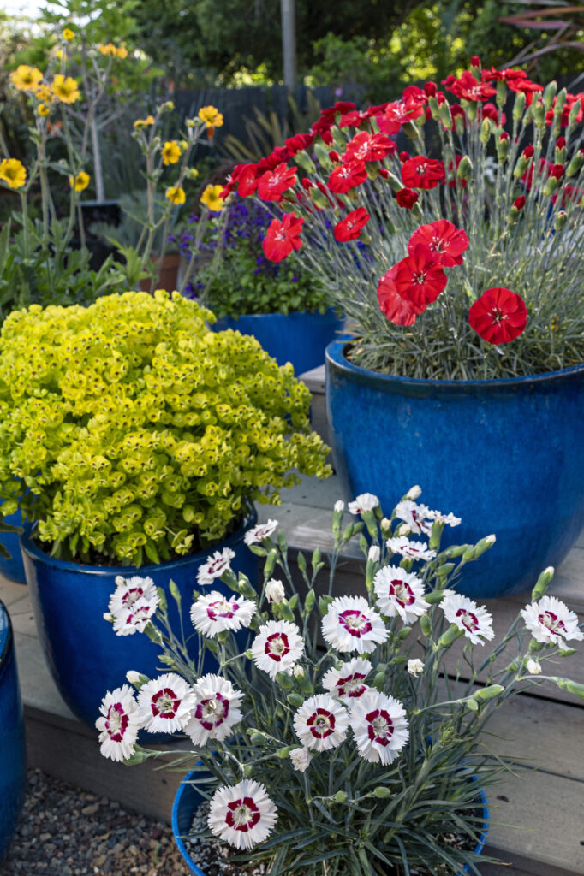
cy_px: 438
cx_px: 292
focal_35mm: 36
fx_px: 877
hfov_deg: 36.8
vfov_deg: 53.1
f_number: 8
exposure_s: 1/125
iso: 200
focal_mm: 24
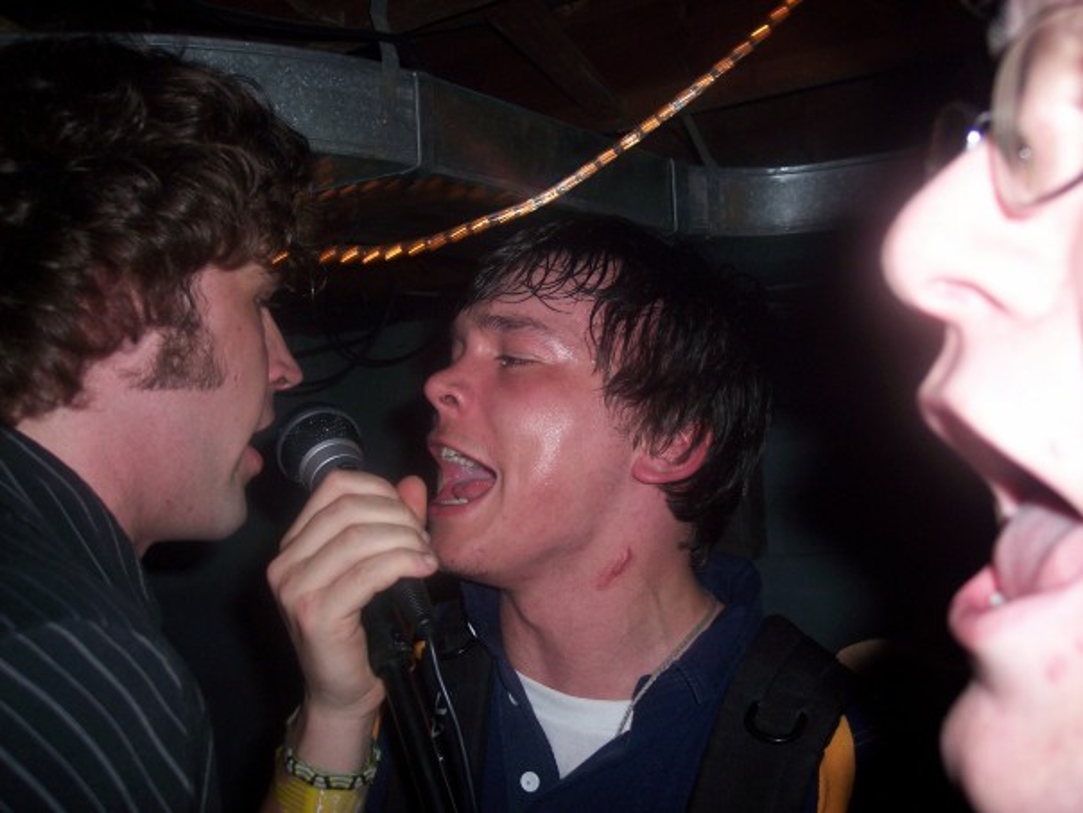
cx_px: 542
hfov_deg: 47.9
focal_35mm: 39
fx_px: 1220
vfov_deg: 36.8
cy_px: 406
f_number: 2.8
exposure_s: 1/60
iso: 100
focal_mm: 8
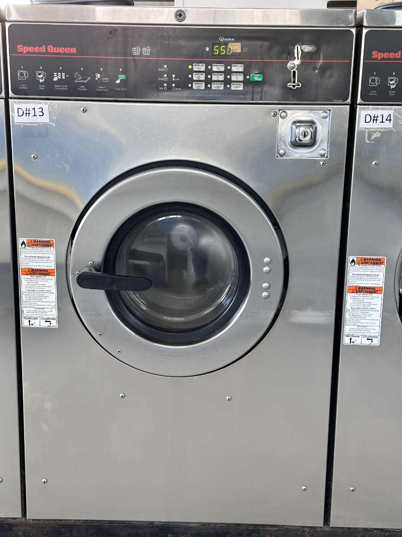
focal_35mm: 48
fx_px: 743
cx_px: 201
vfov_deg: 39.7
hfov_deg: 30.3
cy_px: 268
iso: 125
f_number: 1.8
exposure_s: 1/120
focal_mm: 6.9
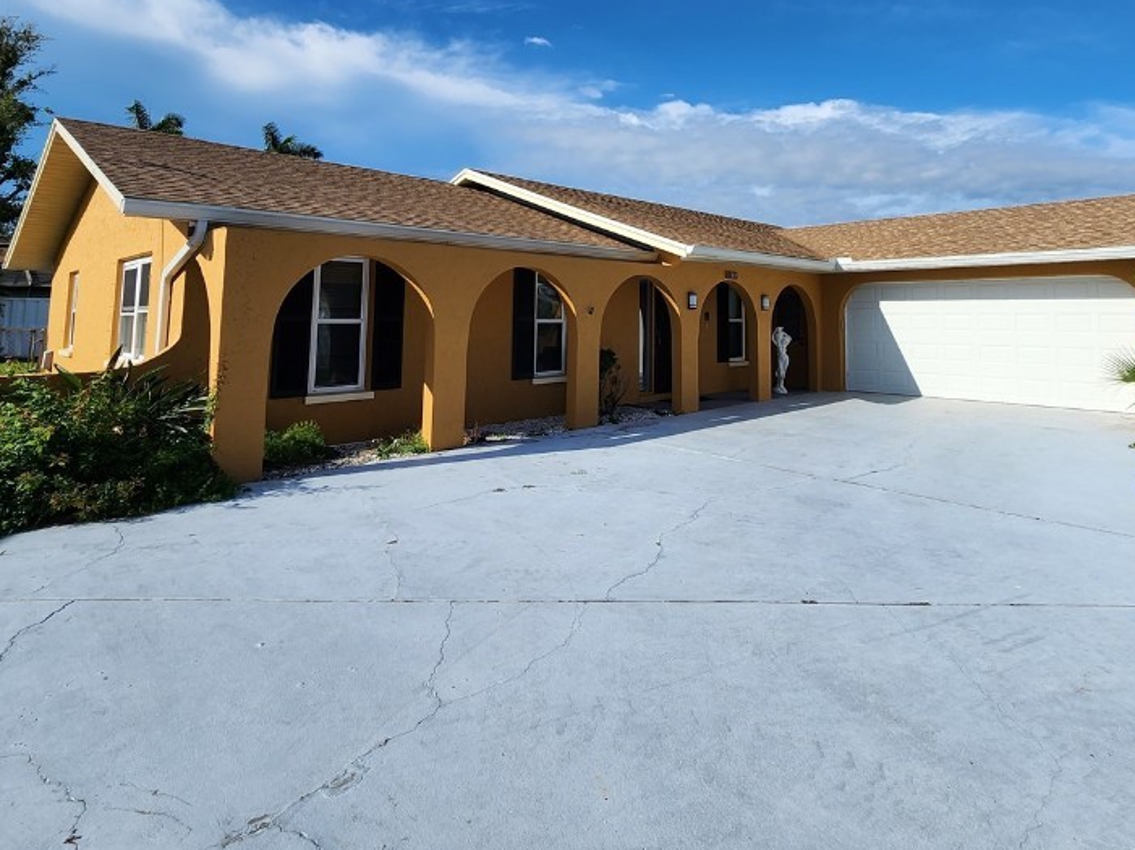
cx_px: 661
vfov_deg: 66.2
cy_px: 262
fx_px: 623
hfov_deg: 84.0
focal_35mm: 19
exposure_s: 1/3143
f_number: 2.2
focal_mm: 2.2
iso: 50
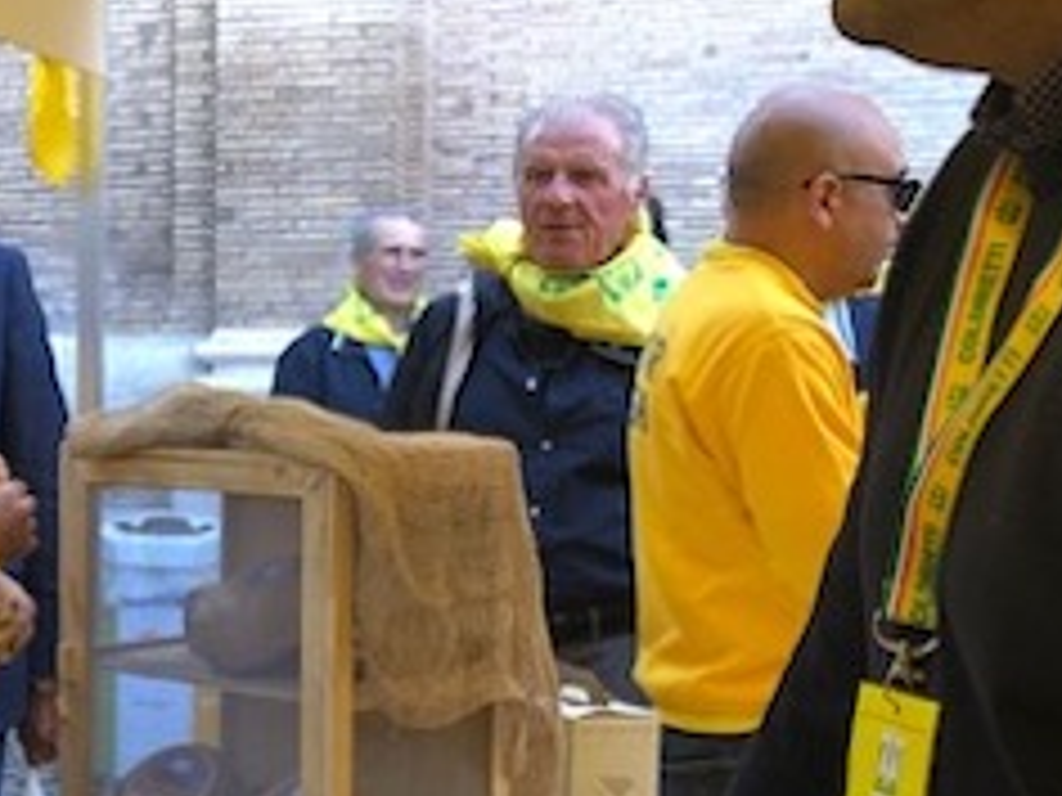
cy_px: 472
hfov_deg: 24.1
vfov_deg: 19.1
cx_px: -32
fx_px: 2362
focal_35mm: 77
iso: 40
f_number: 1.8
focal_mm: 3.99
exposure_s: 1/100
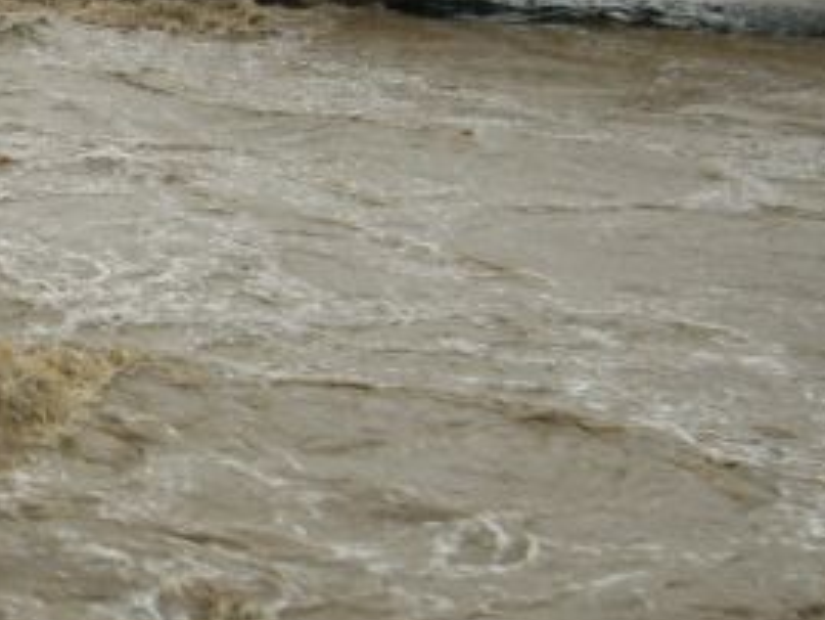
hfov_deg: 19.3
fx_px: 2361
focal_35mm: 99
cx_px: 6
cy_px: 51
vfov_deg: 14.8
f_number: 2.8
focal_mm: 7.9
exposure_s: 1/100
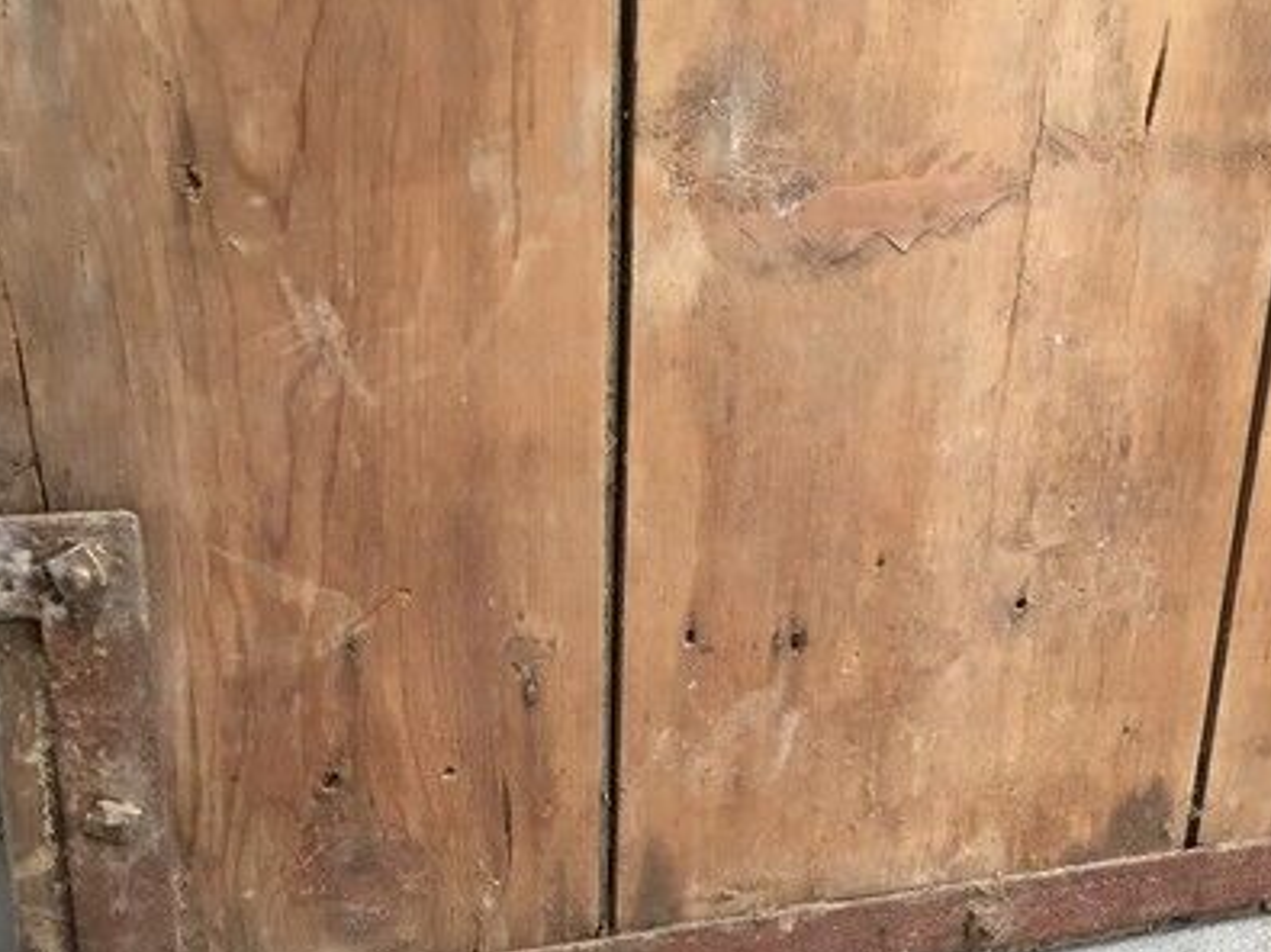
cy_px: 663
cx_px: 859
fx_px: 1725
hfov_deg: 39.9
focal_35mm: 47
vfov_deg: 30.5
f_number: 2.2
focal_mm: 4.15
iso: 80
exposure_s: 1/33
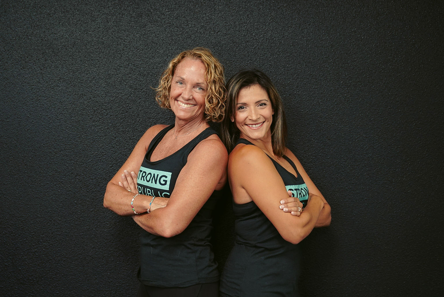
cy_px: 148
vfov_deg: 27.0
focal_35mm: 50
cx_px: 222
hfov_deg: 39.6
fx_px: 617
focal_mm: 50
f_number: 2
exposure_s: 1/160
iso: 1250
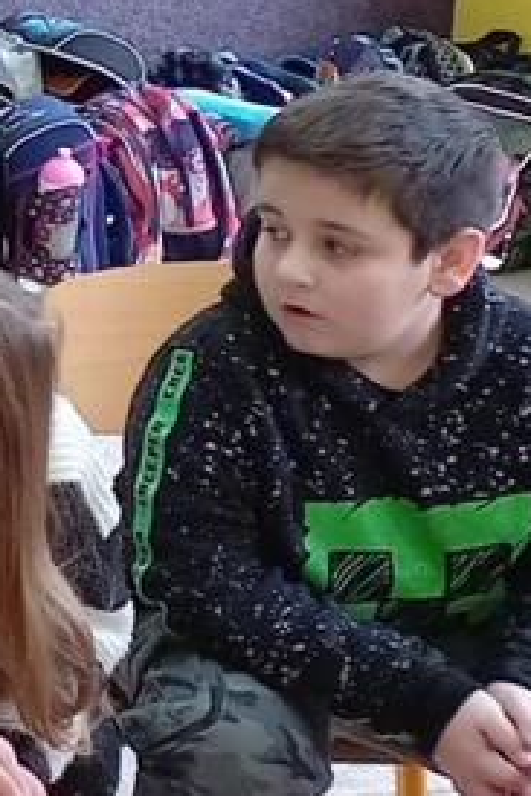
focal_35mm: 127
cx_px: -1137
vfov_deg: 16.1
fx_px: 2806
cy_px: 282
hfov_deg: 8.7
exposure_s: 1/50
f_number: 1.8
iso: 320
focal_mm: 4.65
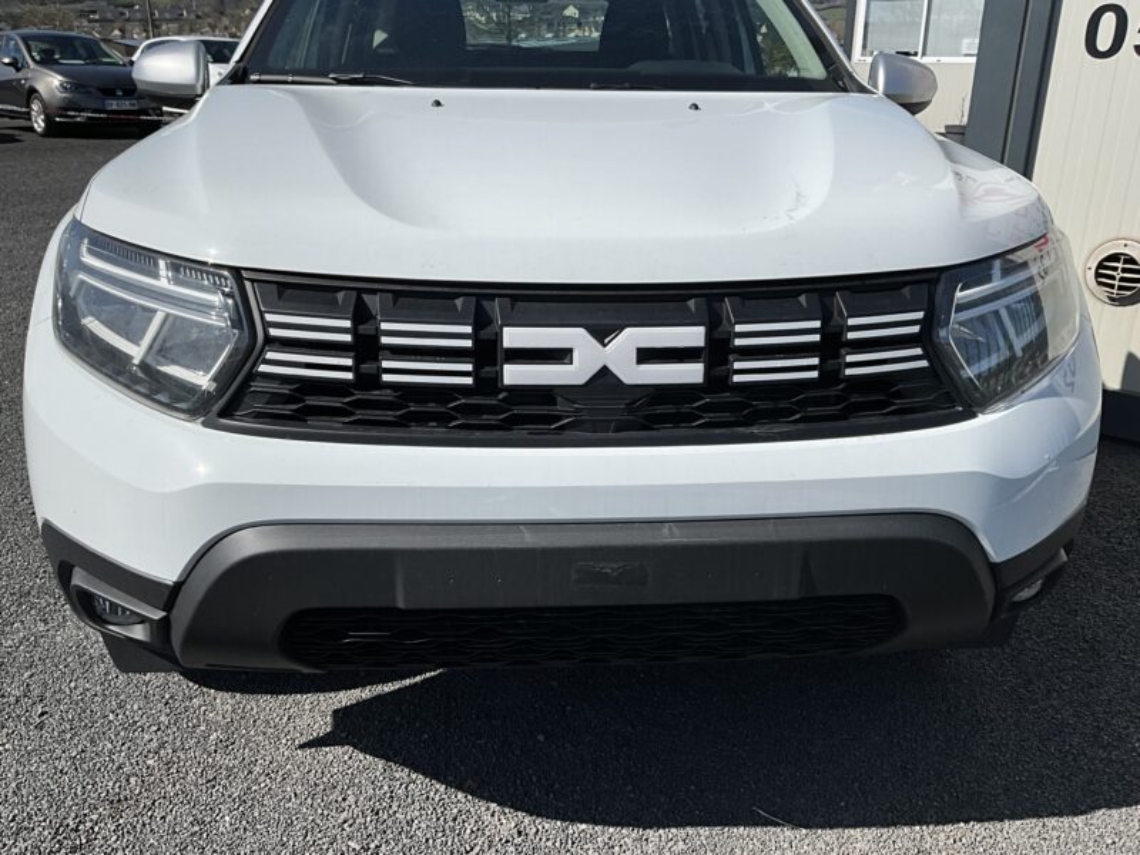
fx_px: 955
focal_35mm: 29
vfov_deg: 48.2
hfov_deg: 61.7
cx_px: 570
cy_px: 428
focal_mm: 3
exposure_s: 1/3534
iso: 25
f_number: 1.8
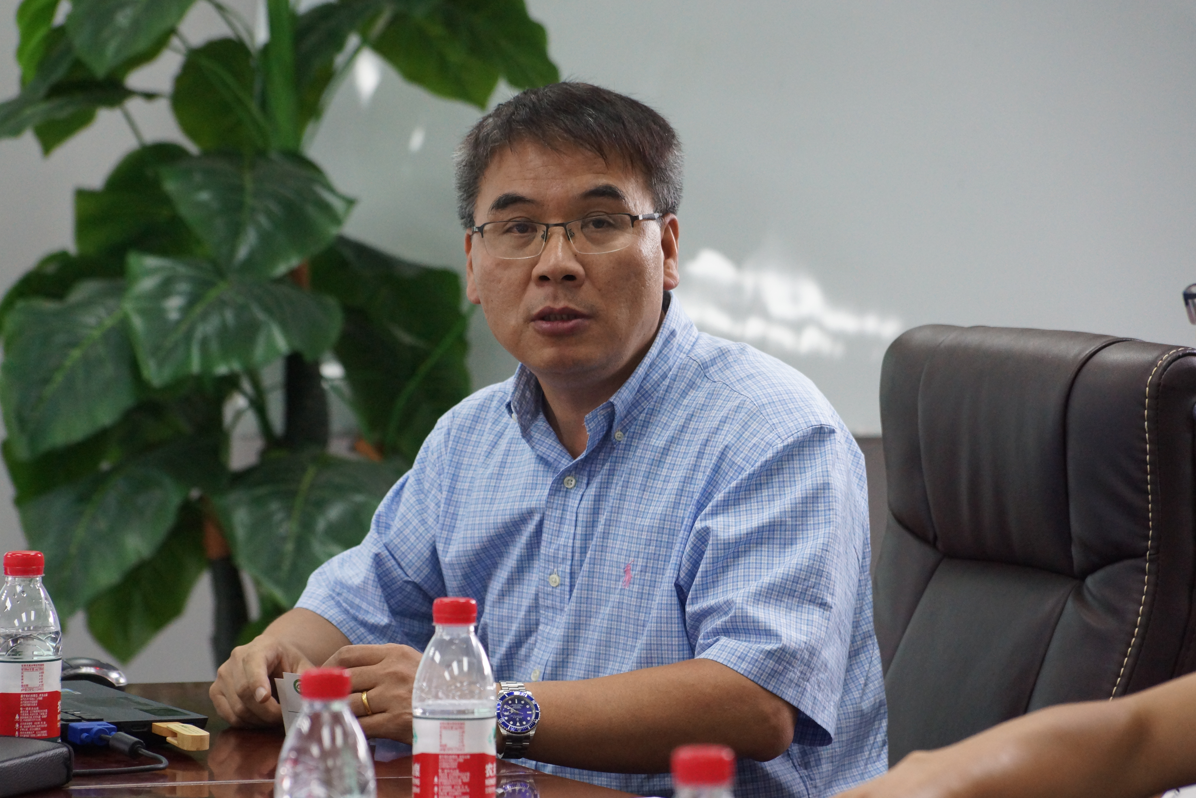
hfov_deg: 10.0
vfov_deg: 6.7
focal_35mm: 207
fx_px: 6860
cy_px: 404
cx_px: 593
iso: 1250
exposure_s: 1/125
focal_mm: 135
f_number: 5.6
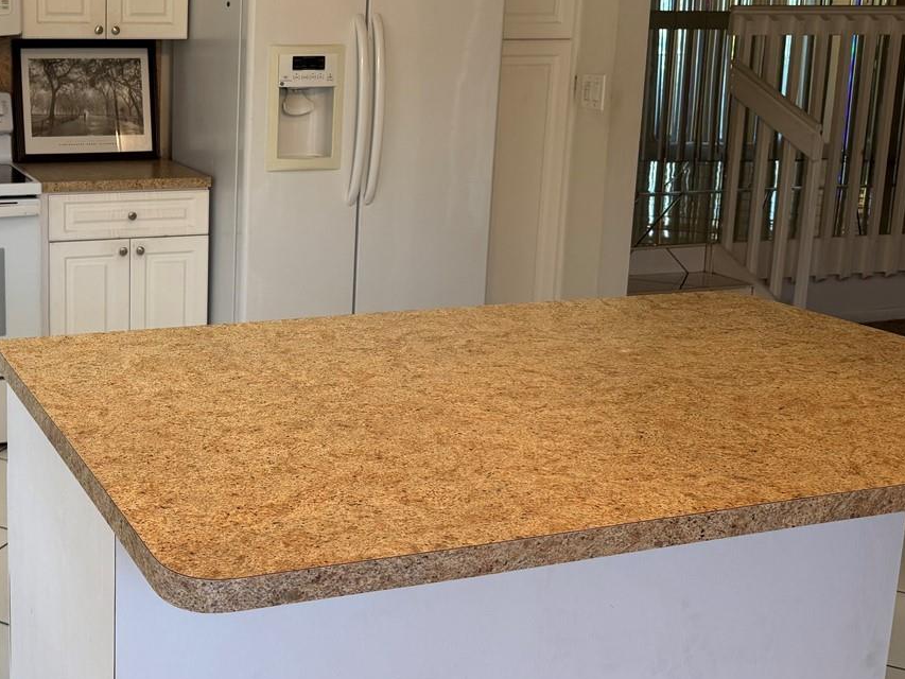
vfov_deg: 32.0
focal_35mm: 45
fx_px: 1177
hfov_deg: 39.4
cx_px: 111
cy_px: 243
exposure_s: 1/60
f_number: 1.78
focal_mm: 6.76
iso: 125
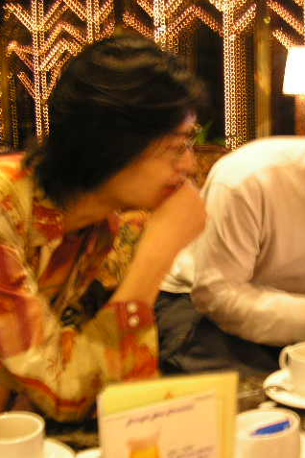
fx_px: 673
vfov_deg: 37.5
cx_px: 185
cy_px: 229
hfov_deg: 25.5
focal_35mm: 53
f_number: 2.8
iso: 200
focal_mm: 7.8
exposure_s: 1/2
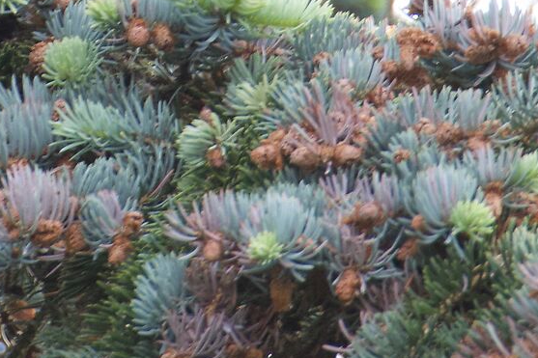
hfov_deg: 1.1
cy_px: -324
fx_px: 28982
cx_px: 50
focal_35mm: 1940
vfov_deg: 0.7
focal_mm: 300
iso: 800
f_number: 9
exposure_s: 1/60
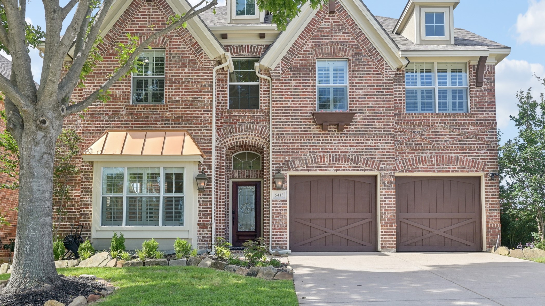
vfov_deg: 41.3
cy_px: 125
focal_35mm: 28
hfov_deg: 67.9
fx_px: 405
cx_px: 274
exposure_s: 1/400
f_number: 8
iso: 400
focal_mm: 26
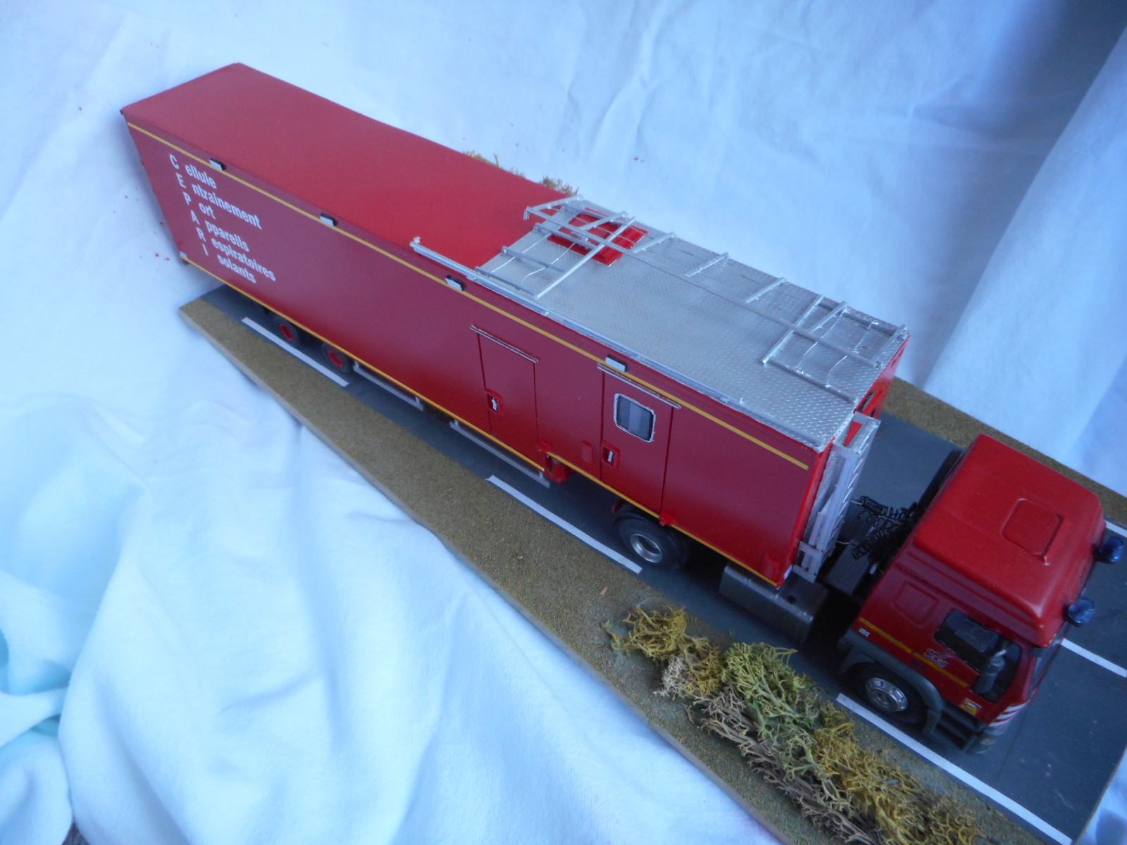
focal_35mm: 25
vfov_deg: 54.9
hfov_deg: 69.4
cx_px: 564
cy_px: 422
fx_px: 814
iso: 180
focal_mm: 4.5
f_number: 3.7
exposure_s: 1/30
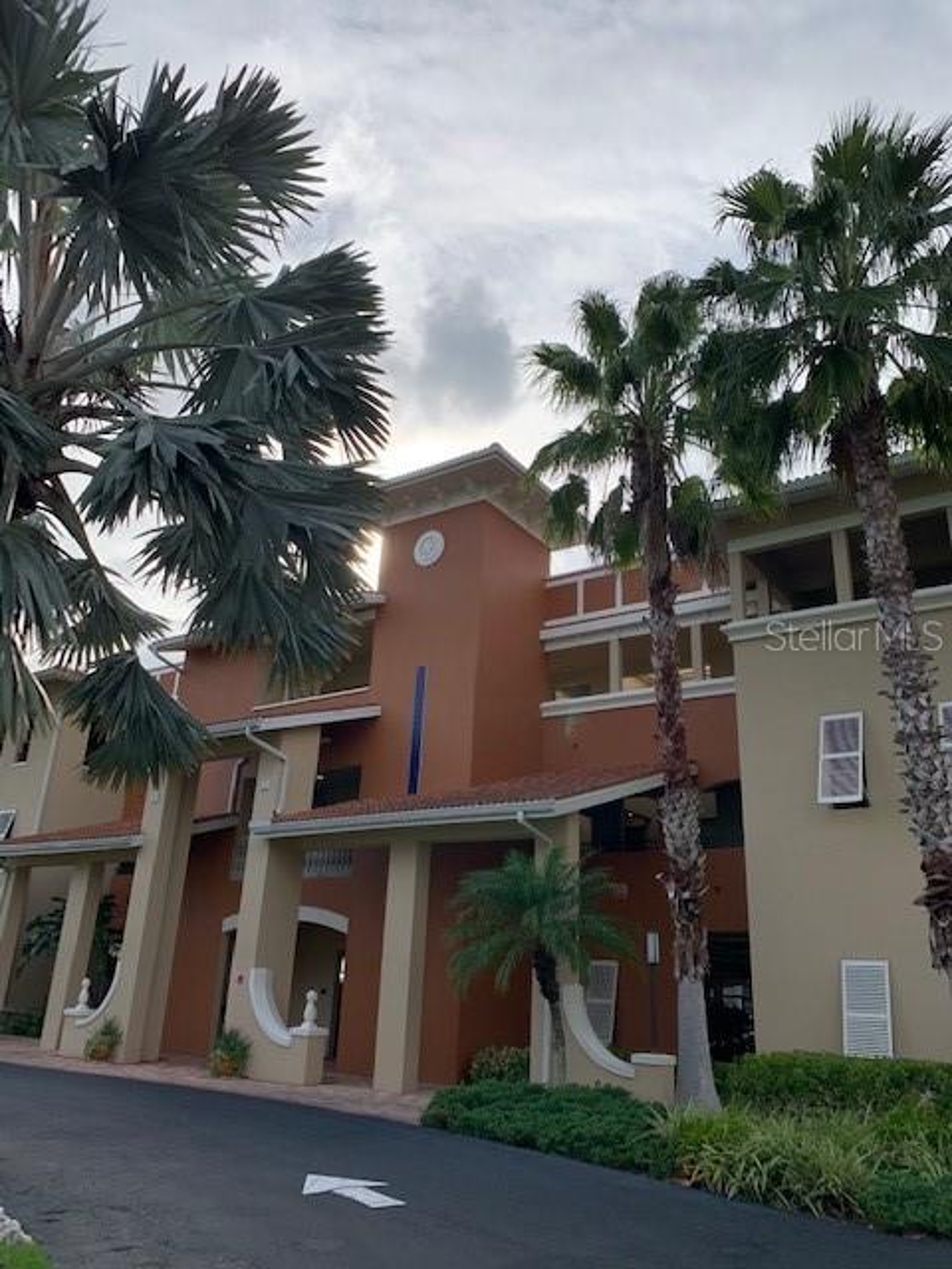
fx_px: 953
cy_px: 634
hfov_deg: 53.1
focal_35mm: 26
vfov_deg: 67.3
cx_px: 476
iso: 25
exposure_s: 1/2257
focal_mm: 4.25
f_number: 1.8
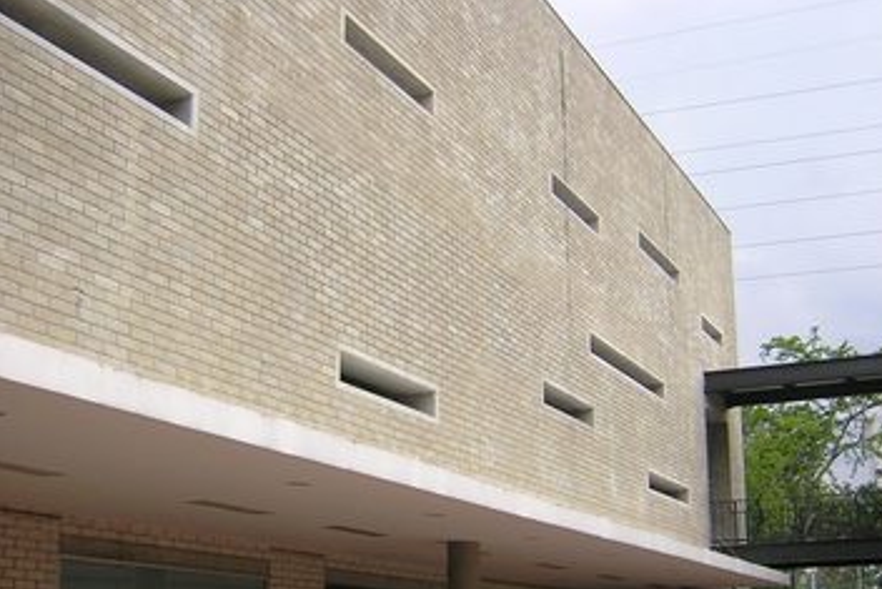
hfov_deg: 38.9
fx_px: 1250
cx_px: 446
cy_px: 394
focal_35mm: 51
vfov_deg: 26.4
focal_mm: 4.7
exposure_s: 1/543
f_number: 2.6
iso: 100
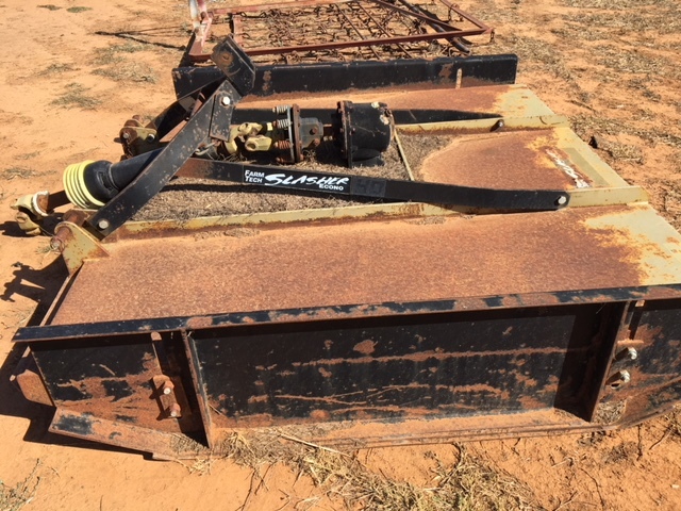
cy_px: 256
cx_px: 340
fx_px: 571
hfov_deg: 61.7
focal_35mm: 29
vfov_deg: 48.2
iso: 25
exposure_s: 1/1026
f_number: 2.2
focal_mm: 4.15
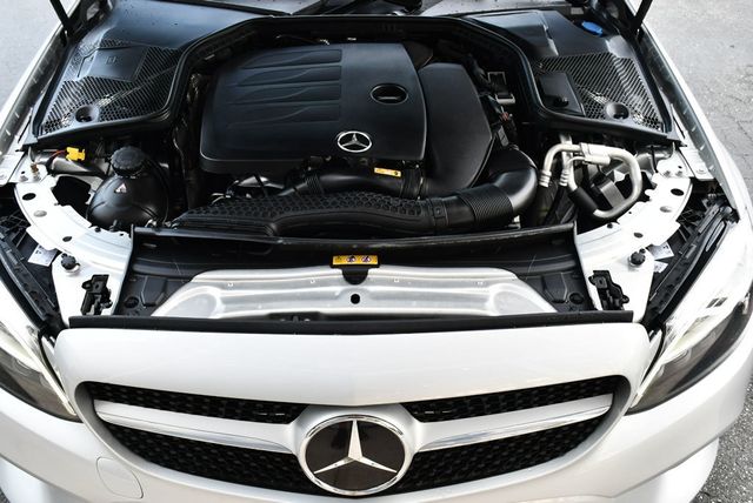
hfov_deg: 53.1
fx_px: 754
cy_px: 252
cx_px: 376
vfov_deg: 36.9
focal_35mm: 36
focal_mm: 18
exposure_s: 1/250
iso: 400
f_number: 5
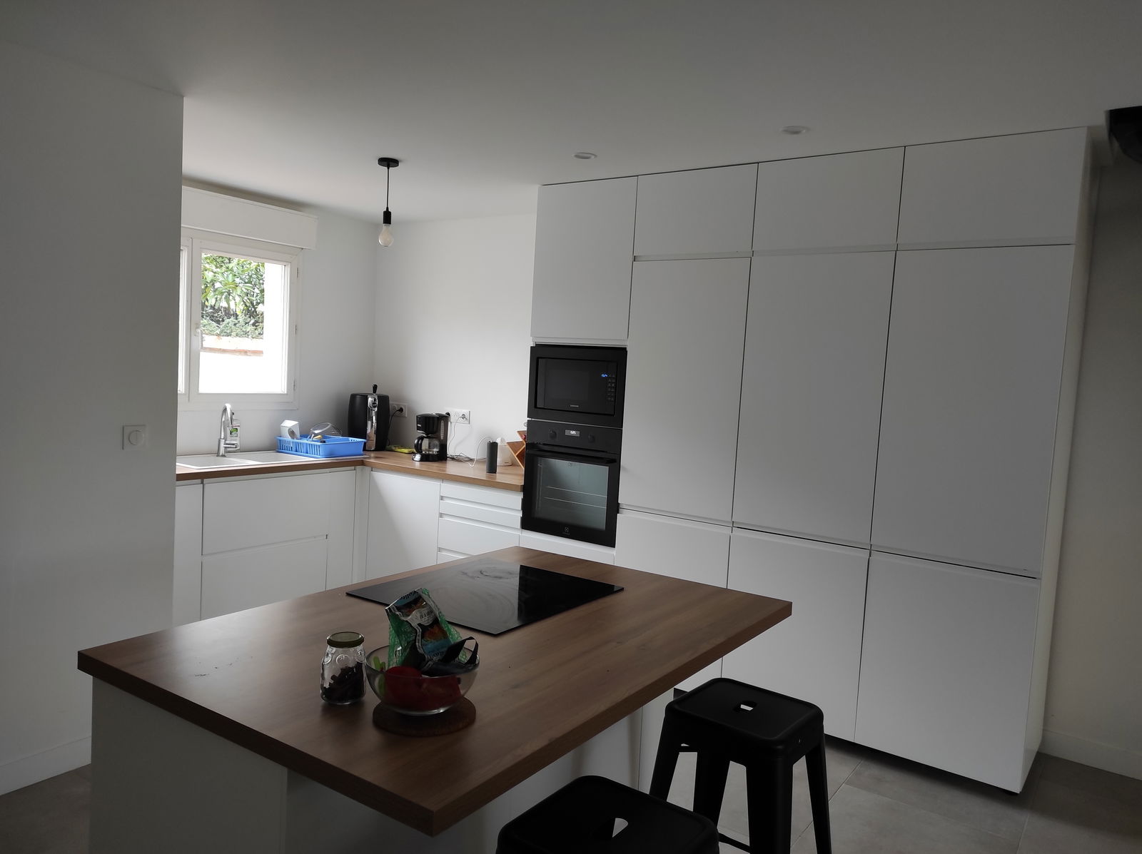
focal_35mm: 25
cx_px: 571
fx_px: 824
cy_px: 427
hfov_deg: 69.4
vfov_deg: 54.8
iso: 249
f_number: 1.89
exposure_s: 1/33
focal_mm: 5.43
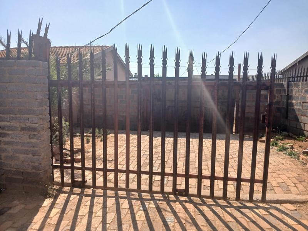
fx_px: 231
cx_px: 154
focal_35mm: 26
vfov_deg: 53.1
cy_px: 116
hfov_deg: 67.3
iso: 20
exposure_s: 1/910
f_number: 1.8
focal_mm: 3.98
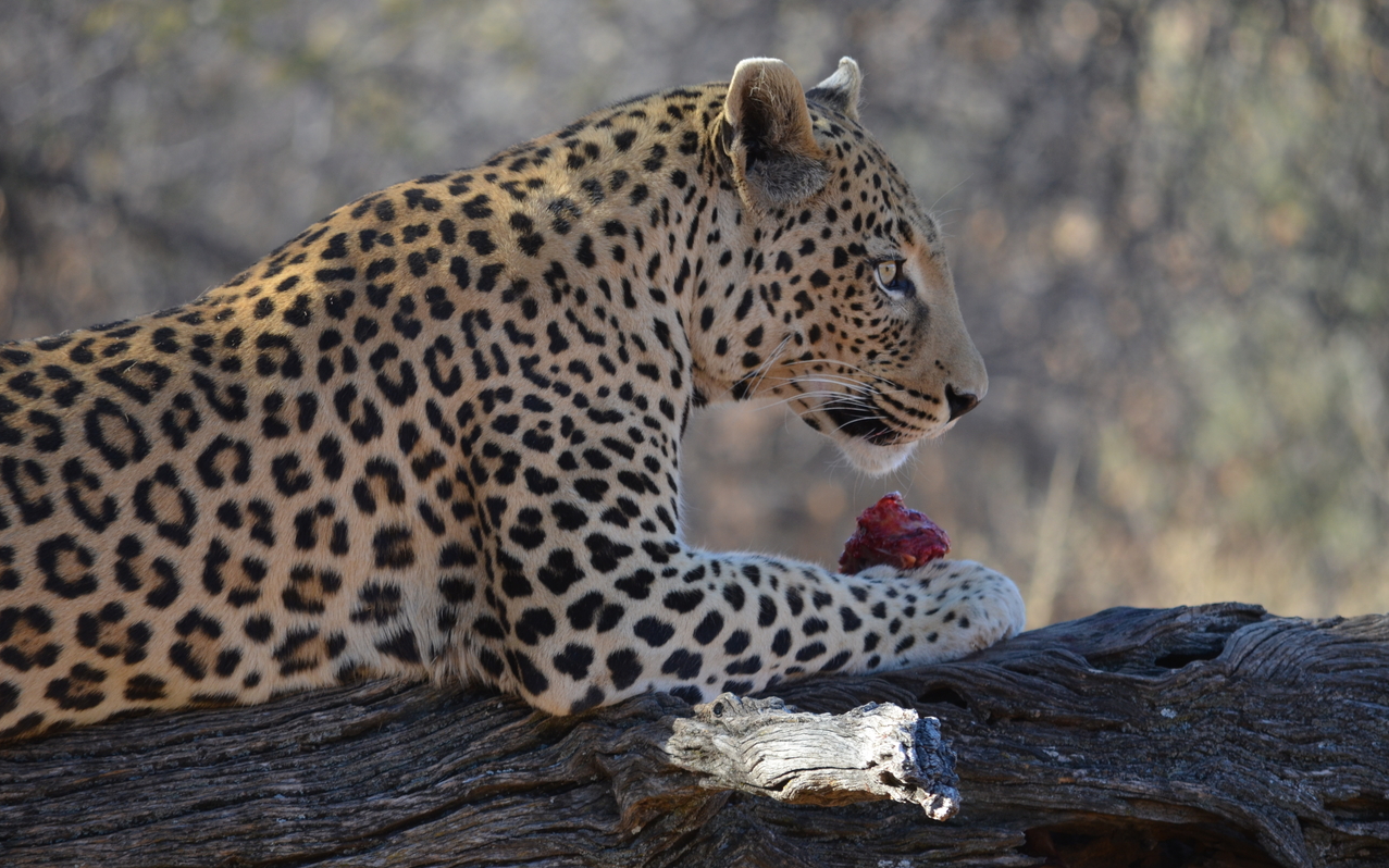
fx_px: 17375
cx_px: 695
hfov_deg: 4.6
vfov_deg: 2.9
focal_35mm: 459
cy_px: 413
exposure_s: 1/320
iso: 400
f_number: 5.6
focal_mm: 300
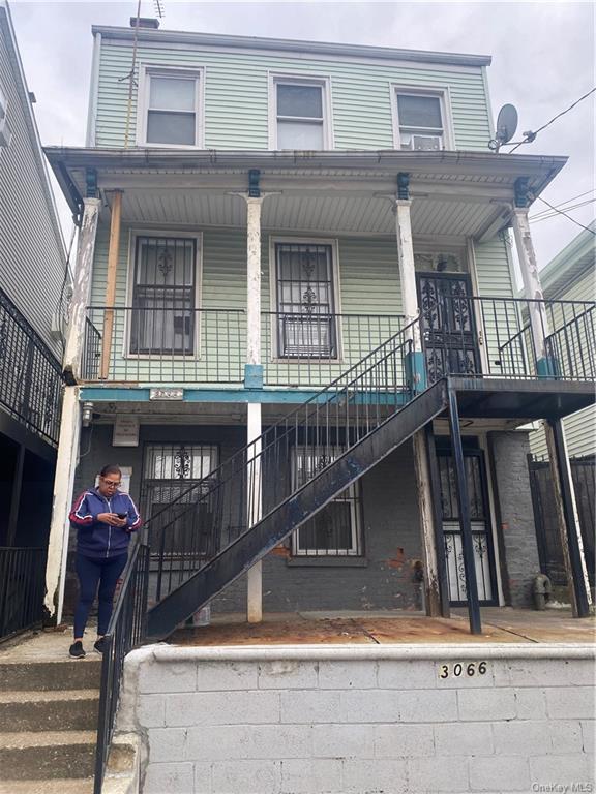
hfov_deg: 53.1
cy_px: 397
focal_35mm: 26
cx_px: 298
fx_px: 597
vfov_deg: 67.3
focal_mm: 4.25
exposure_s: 1/415
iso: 32
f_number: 1.8
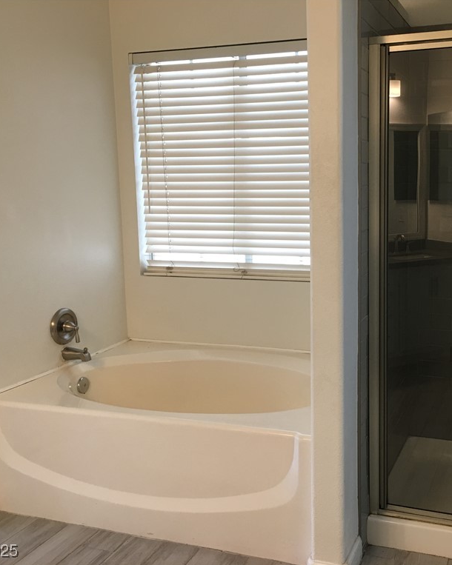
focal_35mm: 38
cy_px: 283
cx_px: 322
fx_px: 636
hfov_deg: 38.4
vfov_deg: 47.9
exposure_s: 1/15
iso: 32
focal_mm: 4.15
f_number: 2.2
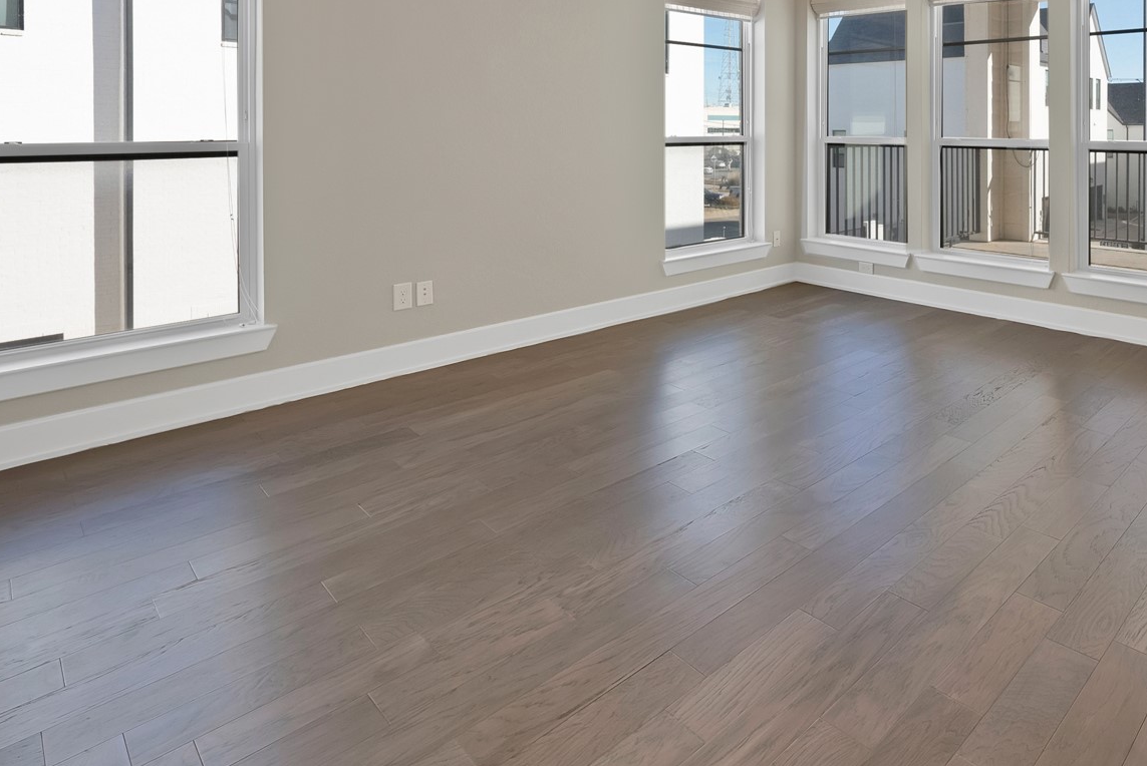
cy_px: 139
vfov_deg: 54.9
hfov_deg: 75.7
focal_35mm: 21
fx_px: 670
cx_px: 849
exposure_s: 1/40
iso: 640
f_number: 9
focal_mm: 12
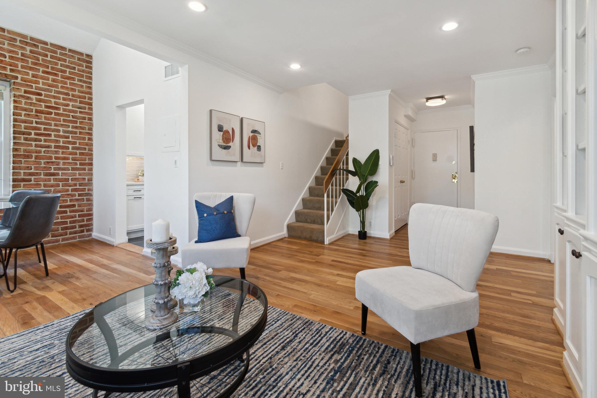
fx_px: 249
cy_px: 199
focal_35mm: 15
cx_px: 298
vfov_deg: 77.3
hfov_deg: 100.4
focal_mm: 10
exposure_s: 1/3.33
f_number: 10
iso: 200
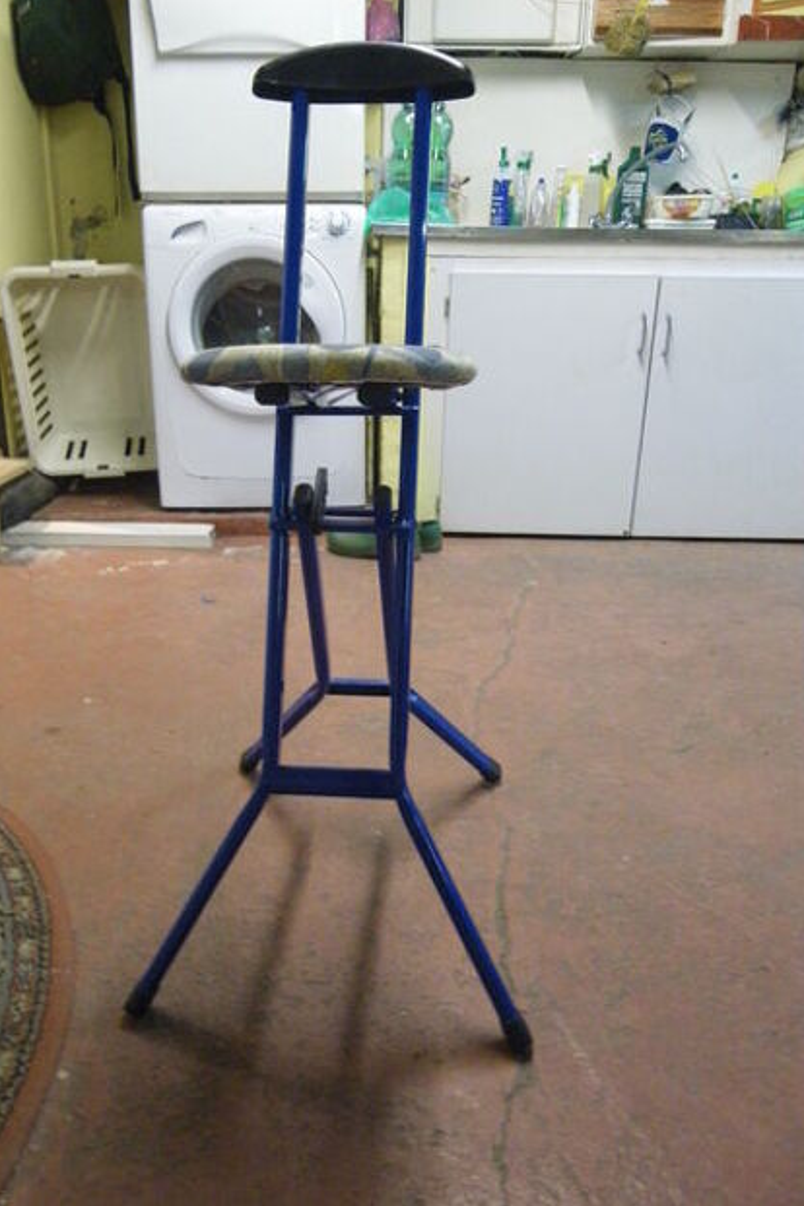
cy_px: 600
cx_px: 340
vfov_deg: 61.9
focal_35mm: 30
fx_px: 1005
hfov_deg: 43.5
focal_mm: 4.9
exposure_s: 1/10
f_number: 2.6
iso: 800
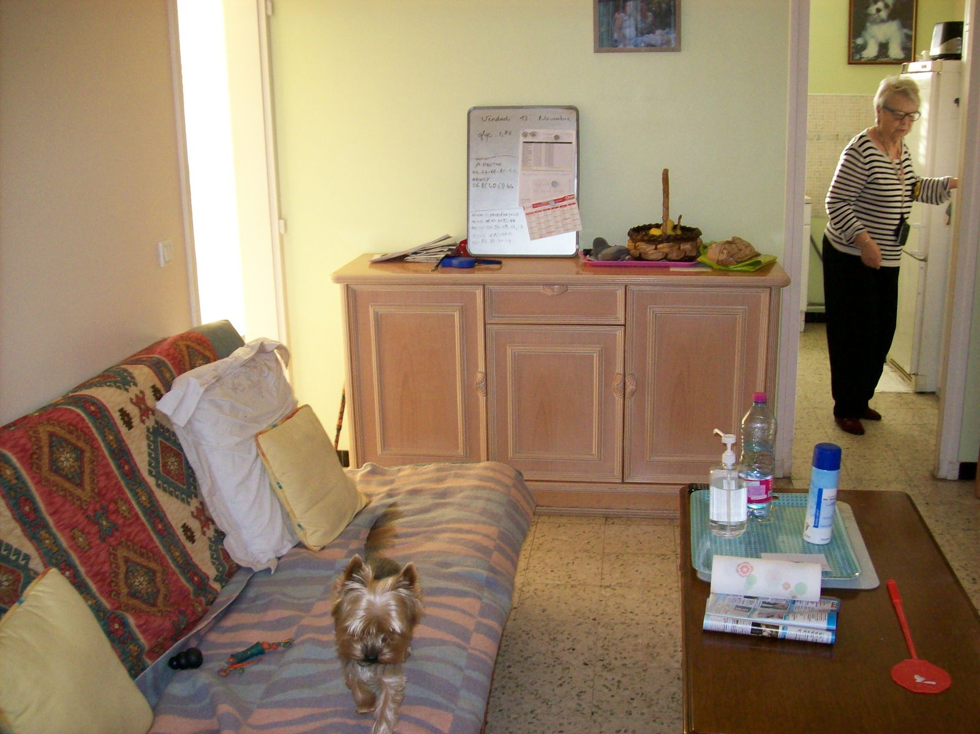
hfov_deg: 51.4
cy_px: 367
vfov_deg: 39.6
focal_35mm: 36
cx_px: 490
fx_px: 1019
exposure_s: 1/64
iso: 200
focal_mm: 6
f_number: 2.7
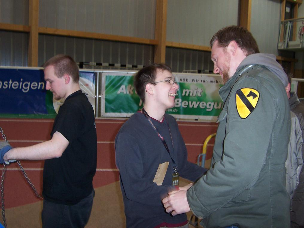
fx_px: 307
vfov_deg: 40.7
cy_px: 114
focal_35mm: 35
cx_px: 152
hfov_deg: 52.6
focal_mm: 5.6
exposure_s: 1/30
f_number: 2.8
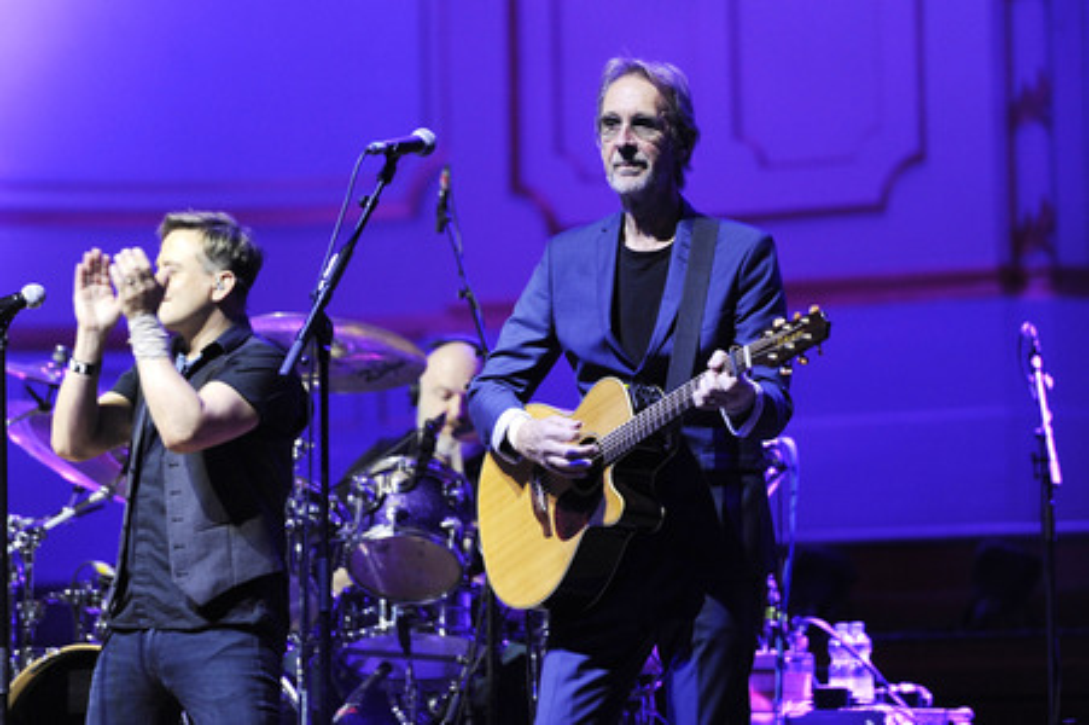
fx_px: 6045
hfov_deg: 10.3
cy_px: 362
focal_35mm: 200
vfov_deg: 6.9
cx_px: 544
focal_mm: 200
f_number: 2.8
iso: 1600
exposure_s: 1/160
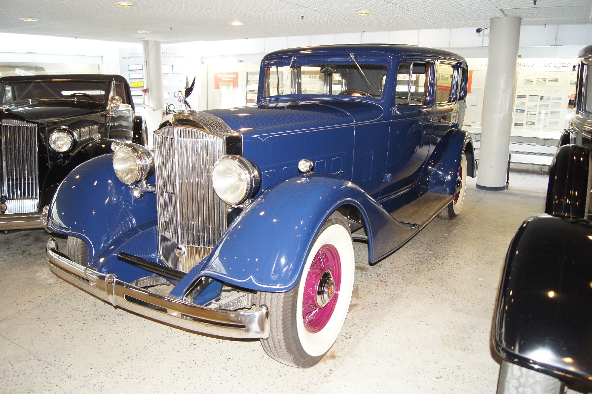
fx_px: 444
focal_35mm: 27
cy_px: 197
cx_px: 296
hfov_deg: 67.4
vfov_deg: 47.9
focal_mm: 18
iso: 400
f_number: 3.5
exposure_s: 1/40
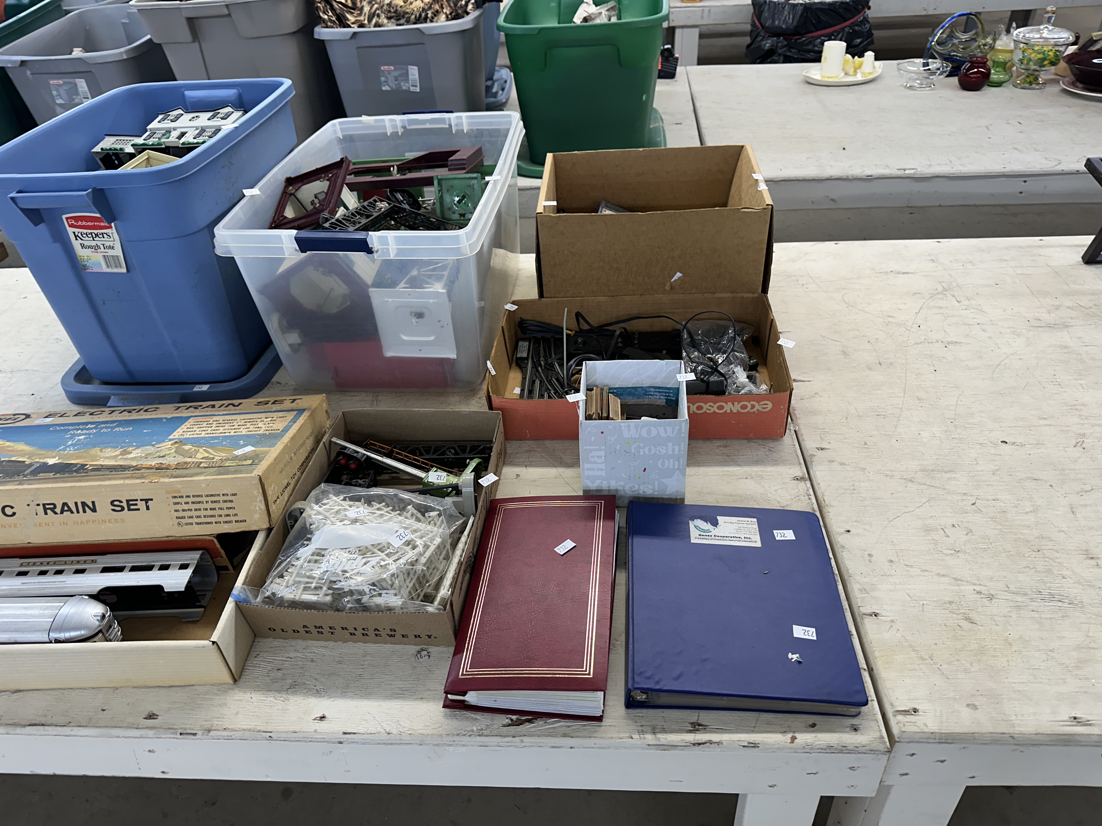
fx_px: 764
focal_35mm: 24
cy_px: 413
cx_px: 551
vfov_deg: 56.8
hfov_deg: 71.6
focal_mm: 6.86
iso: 100
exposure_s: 1/120
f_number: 1.78
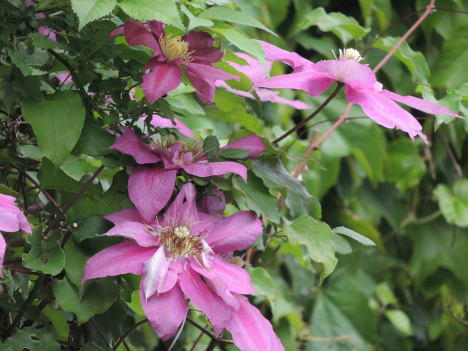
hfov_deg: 2.0
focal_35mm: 1000
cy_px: 176
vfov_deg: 1.5
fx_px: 13520
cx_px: 234
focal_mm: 180
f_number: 5.9
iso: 400
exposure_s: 1/200
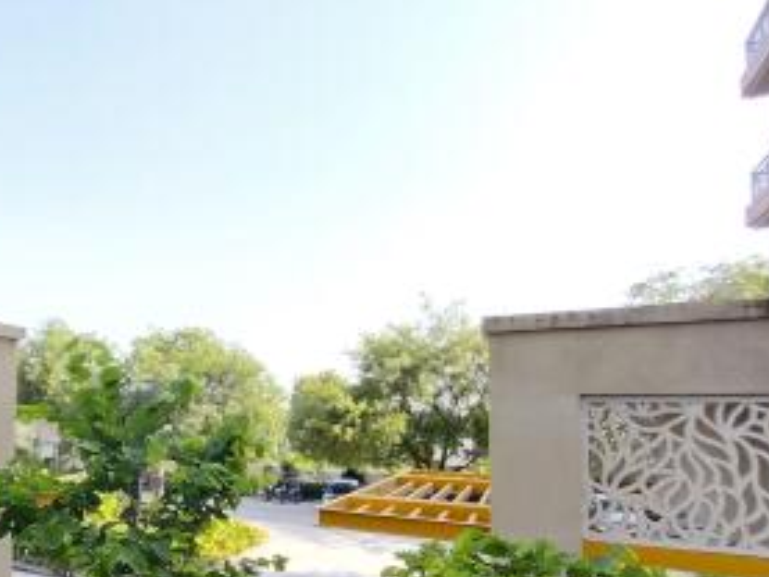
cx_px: 165
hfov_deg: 63.9
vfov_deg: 54.1
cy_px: 372
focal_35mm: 25
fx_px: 556
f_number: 2.2
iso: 80
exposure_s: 1/100
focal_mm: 1.3
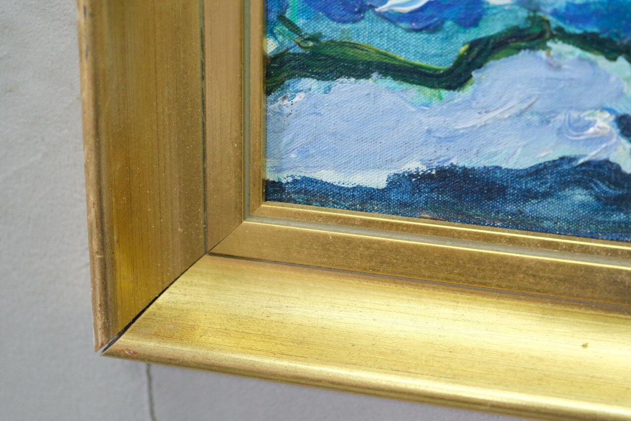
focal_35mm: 67
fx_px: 1174
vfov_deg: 20.3
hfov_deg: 30.1
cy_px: 210
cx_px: 316
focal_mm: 44.7
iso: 3200
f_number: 4
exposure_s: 1/60
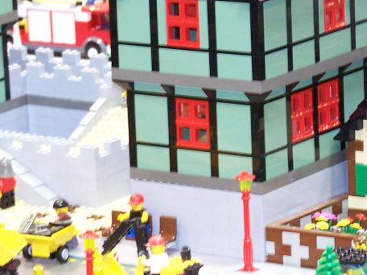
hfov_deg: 7.5
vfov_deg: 5.6
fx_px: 2788
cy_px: 51
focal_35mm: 263
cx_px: 117
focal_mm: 19.4
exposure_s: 1/6
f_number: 3.2
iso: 140
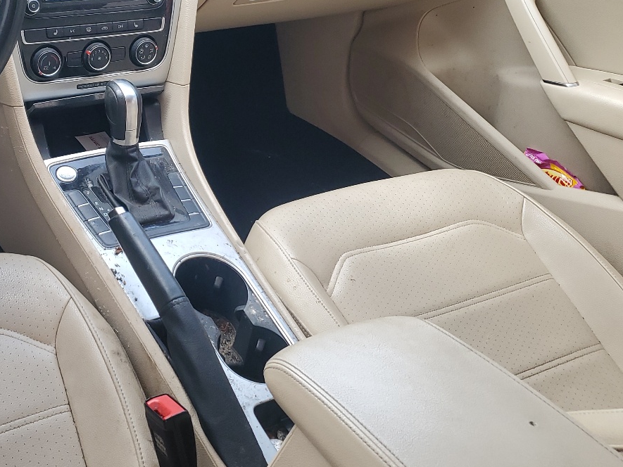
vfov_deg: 30.6
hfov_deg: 38.8
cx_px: 117
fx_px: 846
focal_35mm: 47
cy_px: 150
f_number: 1.5
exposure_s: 1/120
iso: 56
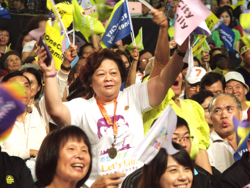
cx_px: 174
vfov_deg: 8.3
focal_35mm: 179
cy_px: 60
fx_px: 1293
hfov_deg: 11.0
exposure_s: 1/80
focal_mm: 78
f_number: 5.3
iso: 1600
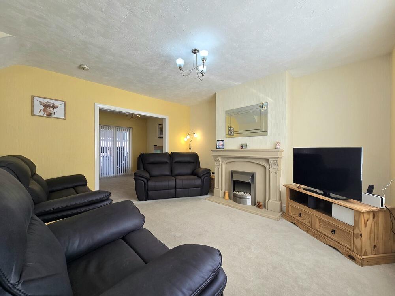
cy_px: 148
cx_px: 198
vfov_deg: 89.9
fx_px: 148
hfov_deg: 106.2
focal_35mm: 13
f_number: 2.2
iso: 50
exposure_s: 1/103
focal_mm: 2.2
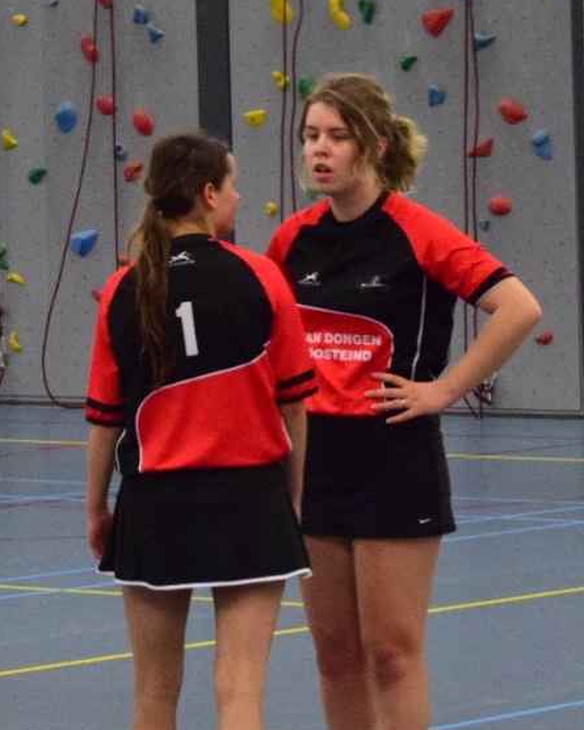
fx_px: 2021
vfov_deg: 20.5
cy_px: 408
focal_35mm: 94
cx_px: 291
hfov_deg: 16.4
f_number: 7.1
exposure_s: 1/200
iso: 5000
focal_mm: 55
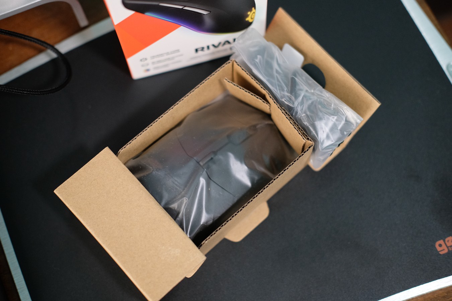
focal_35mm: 53
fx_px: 665
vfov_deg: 25.5
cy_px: 150
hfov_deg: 37.5
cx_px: 226
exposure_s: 1/140
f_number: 2
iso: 1600
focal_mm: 35
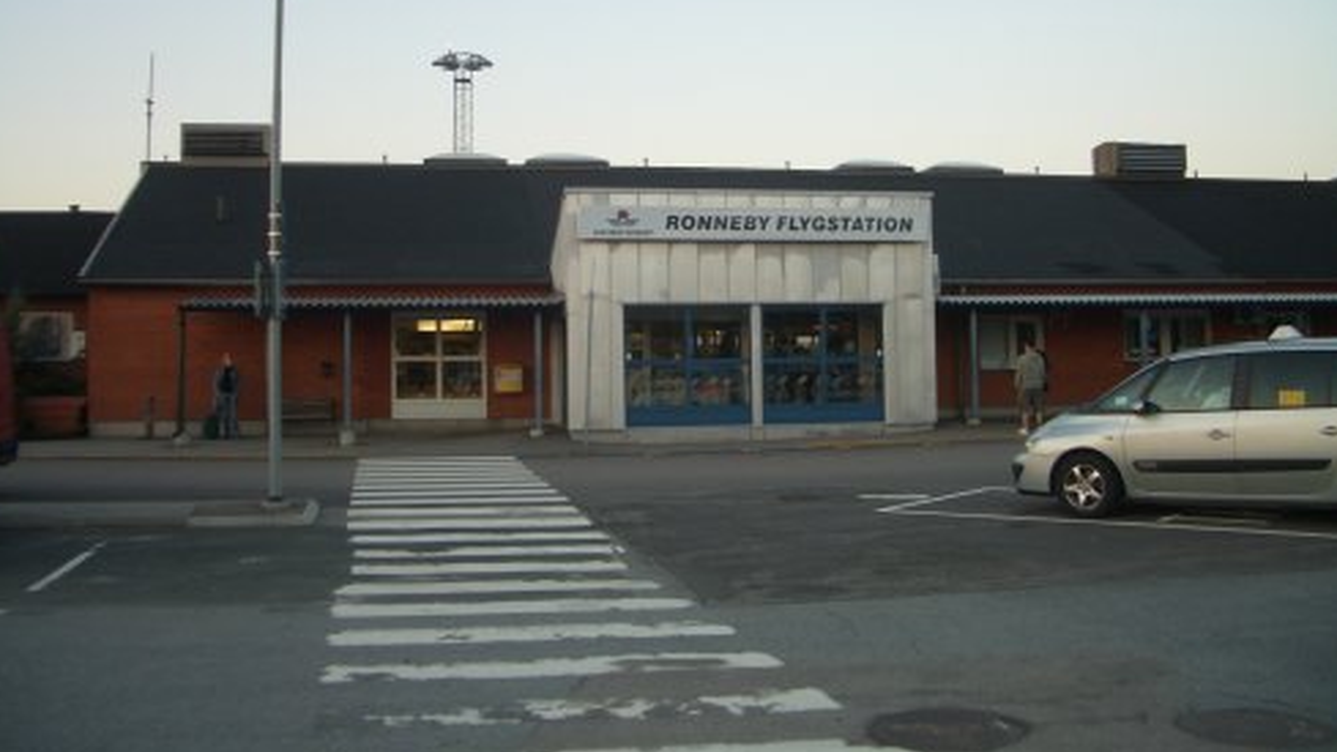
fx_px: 1383
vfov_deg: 30.3
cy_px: 275
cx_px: 659
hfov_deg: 51.6
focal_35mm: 39
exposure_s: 1/80
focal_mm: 5.8
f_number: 2.6
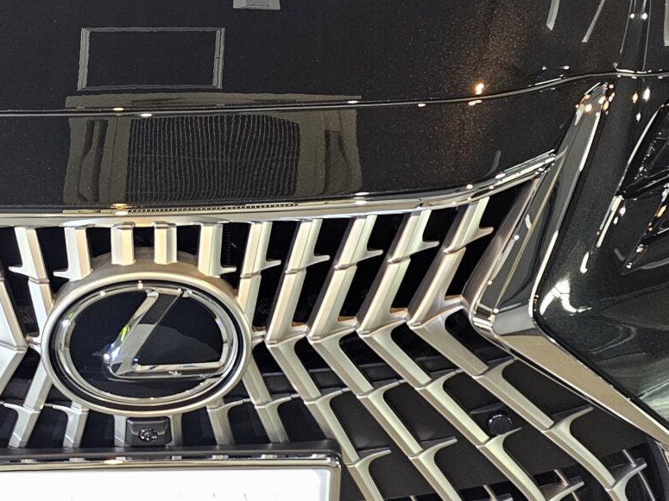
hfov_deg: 32.9
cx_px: 142
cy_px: 91
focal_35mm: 57
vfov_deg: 25.2
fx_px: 1101
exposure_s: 1/101
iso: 500
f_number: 1.7
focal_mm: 6.3
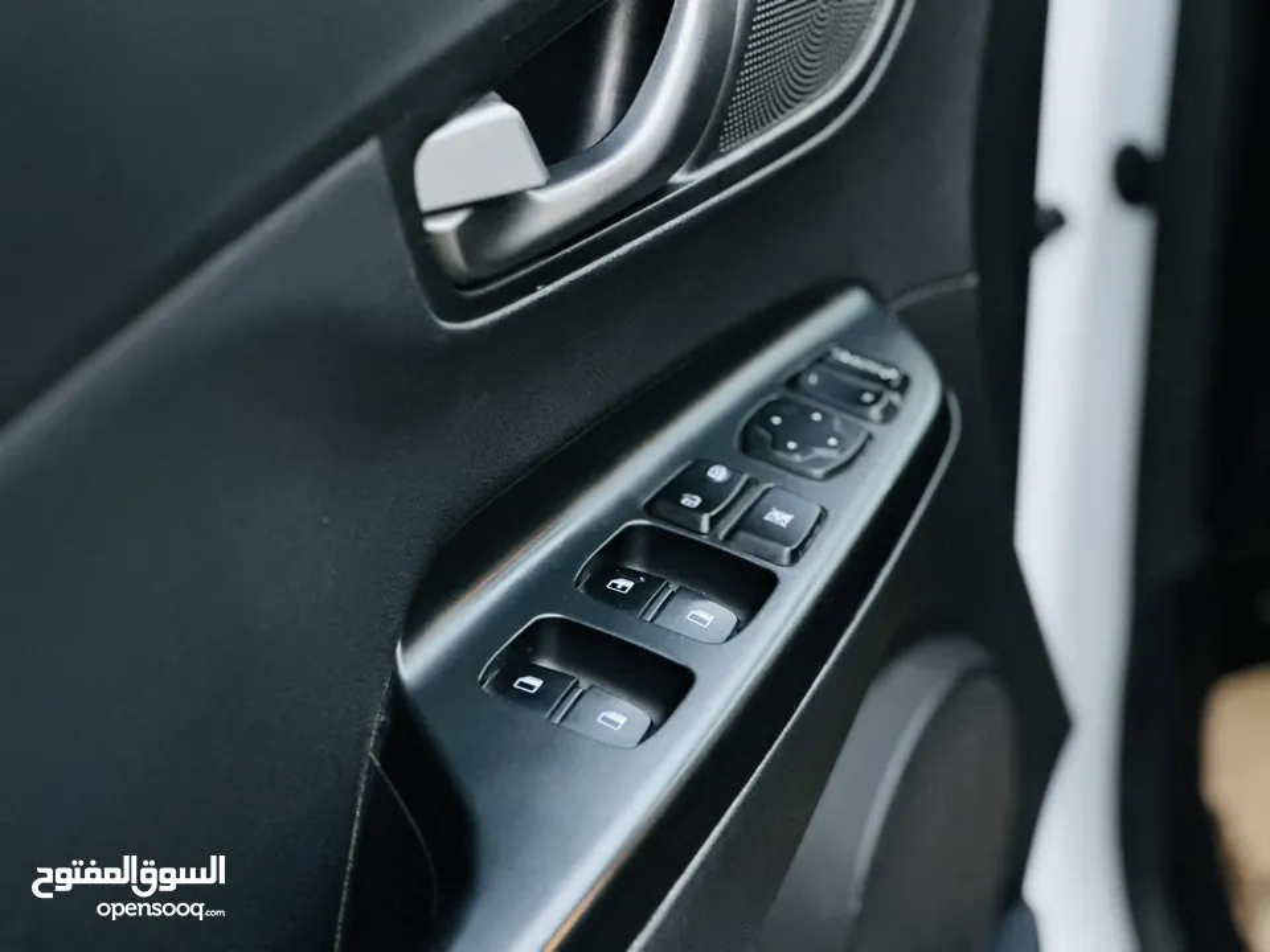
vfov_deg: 19.1
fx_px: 2825
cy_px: 476
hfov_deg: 25.3
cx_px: 635
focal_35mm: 77
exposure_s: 1/22
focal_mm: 9
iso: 500
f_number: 2.8
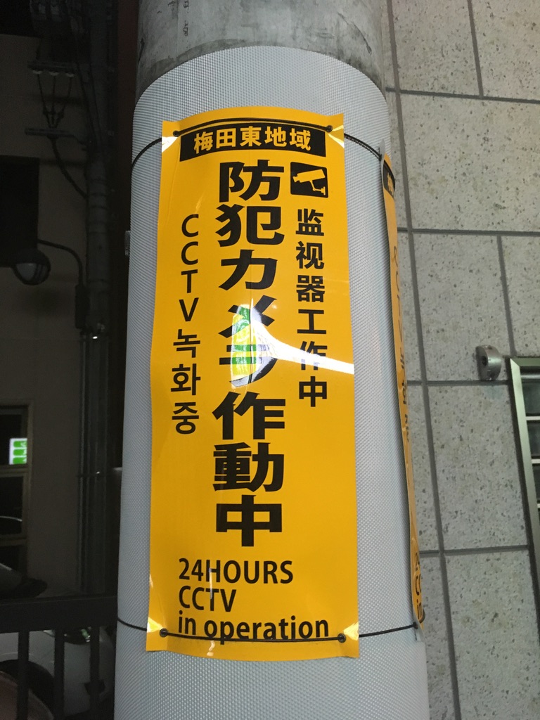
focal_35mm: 29
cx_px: 270
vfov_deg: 61.7
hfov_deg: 48.2
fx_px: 603
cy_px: 360
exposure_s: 1/17
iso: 200
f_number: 2.2
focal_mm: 4.15
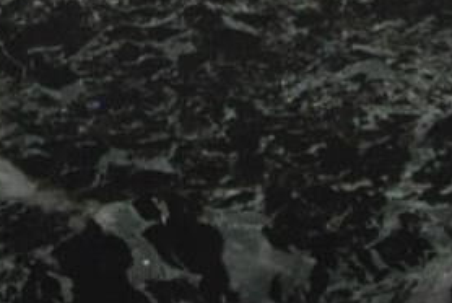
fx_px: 9129
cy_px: -314
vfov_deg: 1.9
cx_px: 54
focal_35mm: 726
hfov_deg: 2.8
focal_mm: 105
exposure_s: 1/125
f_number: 5.6
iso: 1250
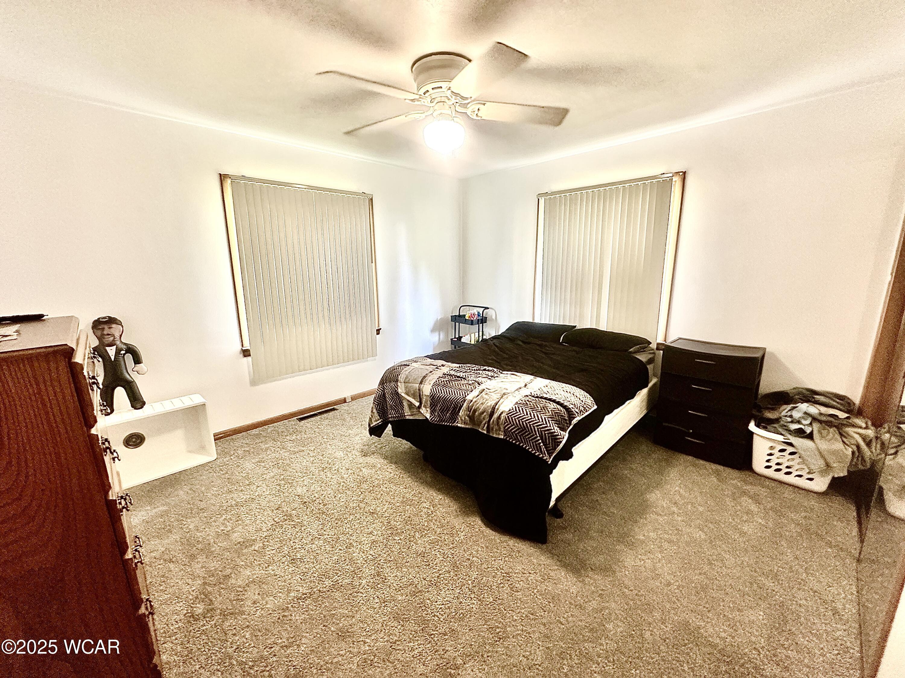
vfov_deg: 85.7
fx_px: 366
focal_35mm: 14
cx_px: 452
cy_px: 339
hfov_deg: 102.1
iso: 400
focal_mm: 2.22
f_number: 2.2
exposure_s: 1/60
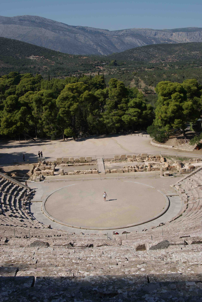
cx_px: 101
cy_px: 151
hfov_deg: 32.0
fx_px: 352
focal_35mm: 42
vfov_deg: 46.3
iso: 100
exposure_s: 1/250
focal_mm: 28
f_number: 11
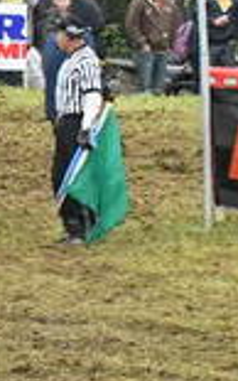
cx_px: -485
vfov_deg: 2.4
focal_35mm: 866
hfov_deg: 1.5
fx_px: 8979
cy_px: 98
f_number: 5
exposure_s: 1/1250
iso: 2000
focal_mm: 90
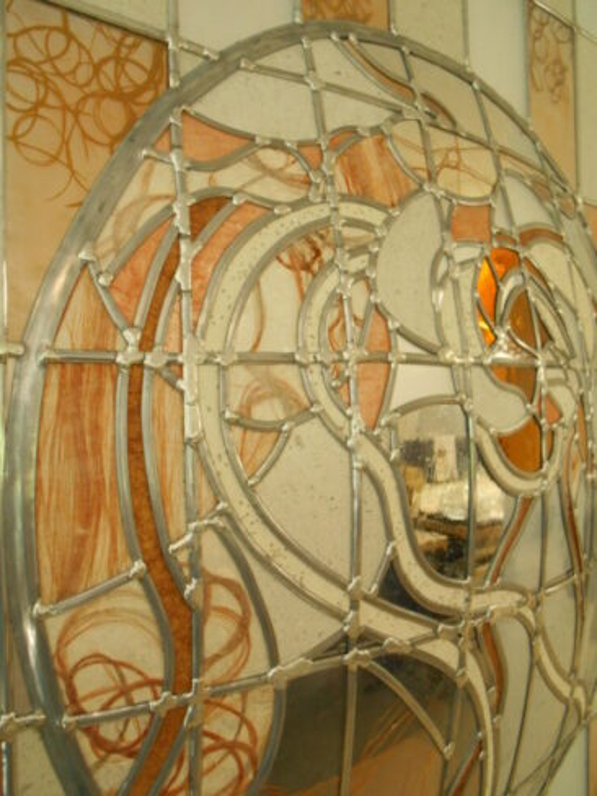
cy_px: 398
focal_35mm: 31
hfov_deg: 45.4
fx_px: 713
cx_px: 298
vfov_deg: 58.4
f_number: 3.6
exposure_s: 1/80
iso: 400
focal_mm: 5.5
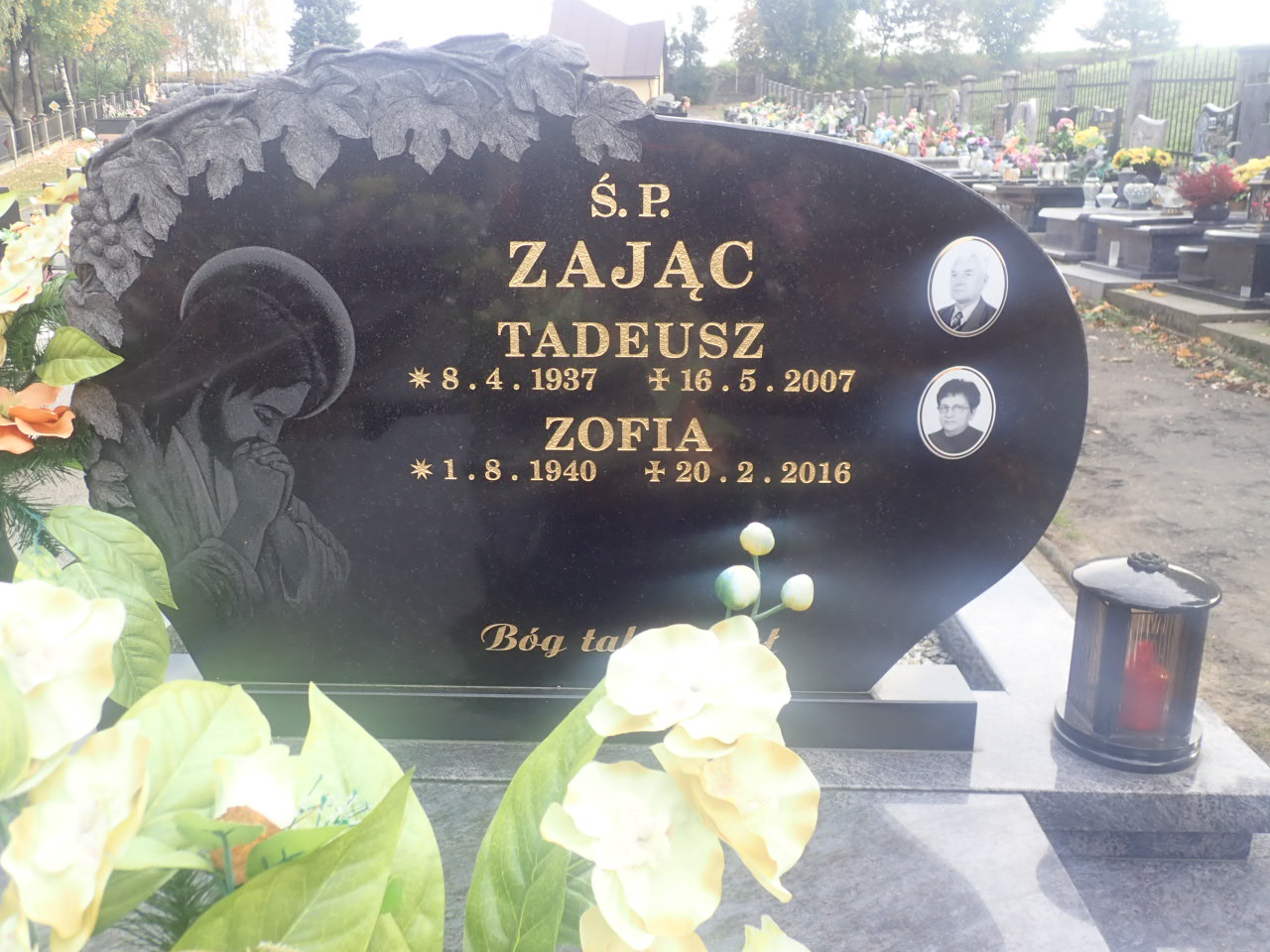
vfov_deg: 46.8
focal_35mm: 30
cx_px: 635
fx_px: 1101
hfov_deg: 60.0
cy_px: 476
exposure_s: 1/80
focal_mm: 5.5
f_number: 3.2
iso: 100
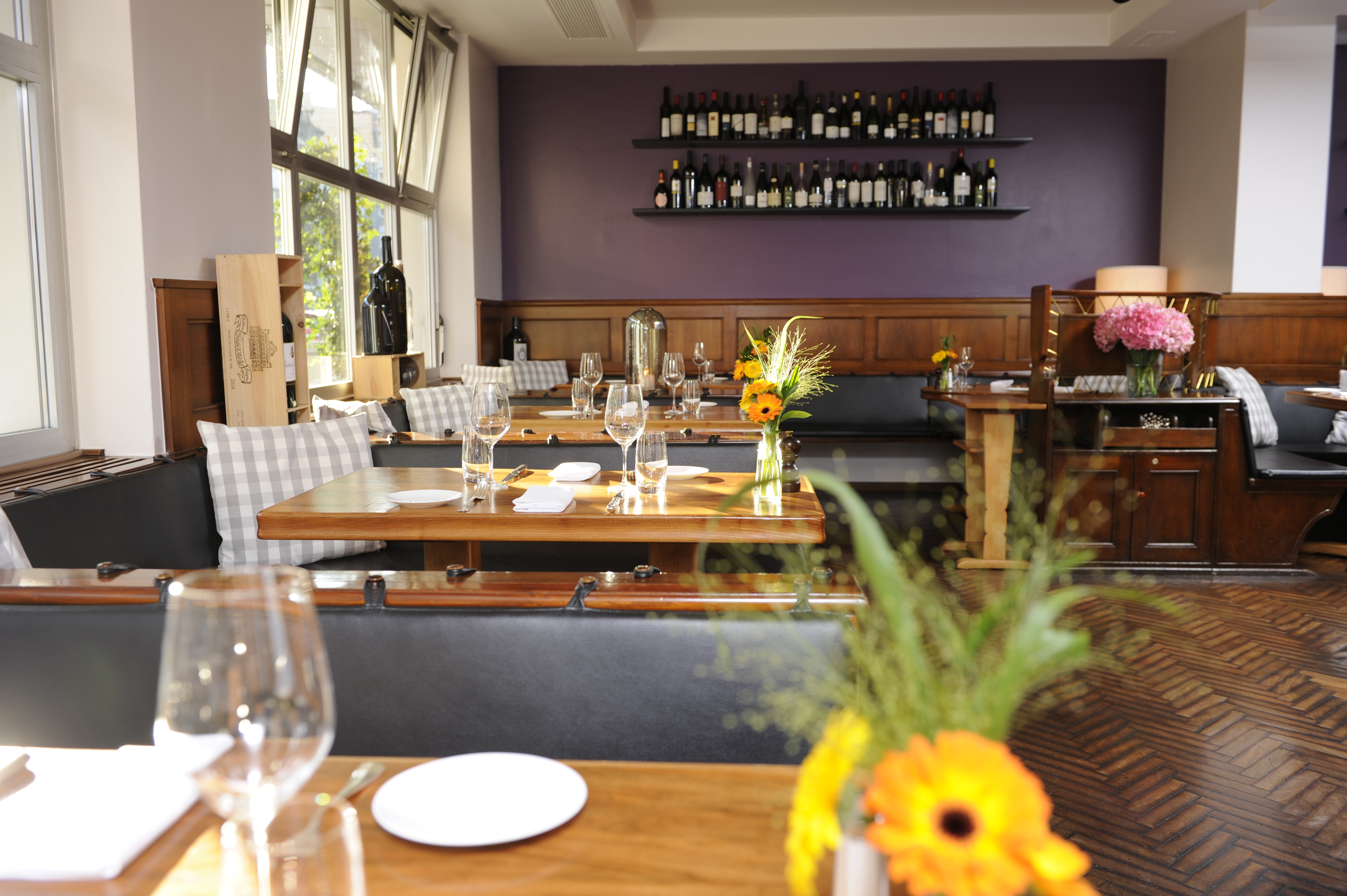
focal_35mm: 31
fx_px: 1159
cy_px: 448
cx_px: 674
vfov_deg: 42.3
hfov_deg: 60.3
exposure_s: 1/60
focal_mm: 31
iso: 200
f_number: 4
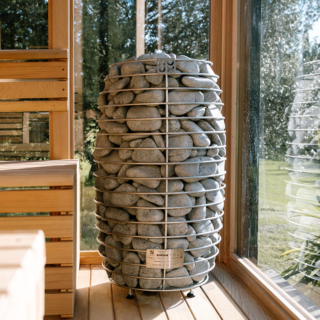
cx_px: 110
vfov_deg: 36.8
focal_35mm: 46
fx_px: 481
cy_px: 156
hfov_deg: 36.5
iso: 200
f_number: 4
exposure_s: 1/320
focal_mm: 34
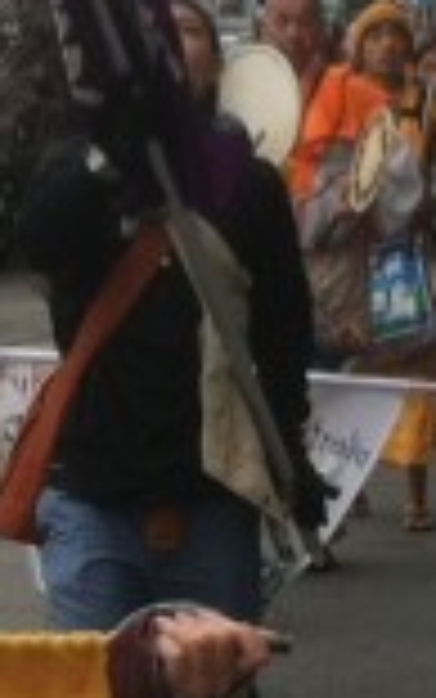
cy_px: 561
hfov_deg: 5.4
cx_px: -4
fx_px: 4654
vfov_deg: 8.5
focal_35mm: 245
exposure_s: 1/124
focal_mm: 3.85
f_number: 2.8
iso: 80
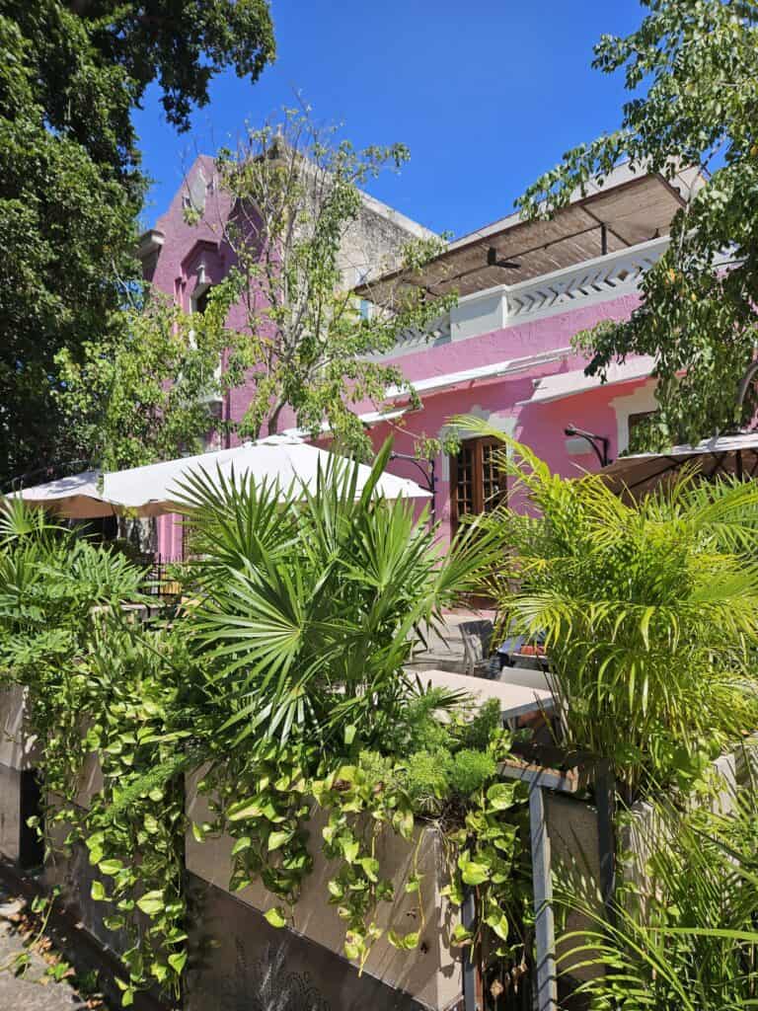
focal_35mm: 23
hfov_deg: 58.9
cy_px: 506
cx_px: 379
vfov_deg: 73.9
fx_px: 672
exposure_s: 1/2071
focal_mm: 5.4
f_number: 1.8
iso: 25
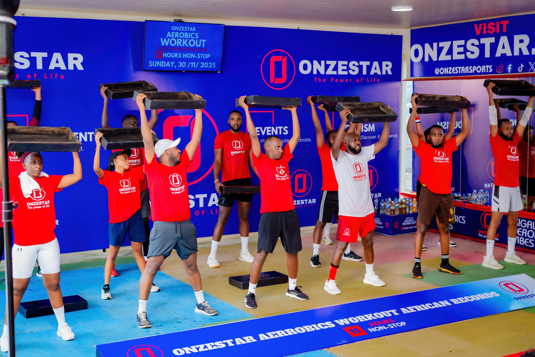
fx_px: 743
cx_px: 268
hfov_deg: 39.6
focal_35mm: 50
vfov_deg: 27.0
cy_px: 178
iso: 400
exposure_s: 1/200
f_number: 4.5
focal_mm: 50
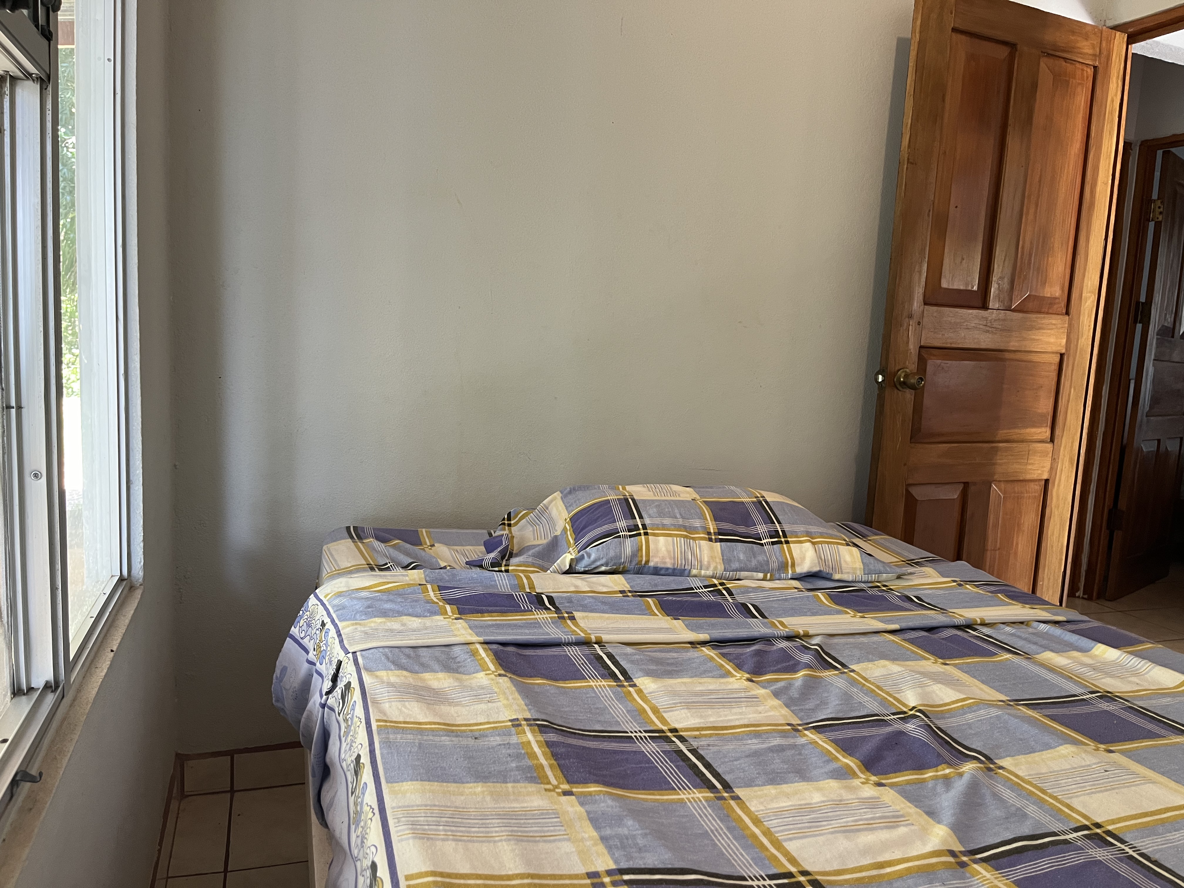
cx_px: 592
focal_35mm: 26
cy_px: 444
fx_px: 889
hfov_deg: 67.3
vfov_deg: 53.1
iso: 200
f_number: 1.6
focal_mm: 5.1
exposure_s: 1/60
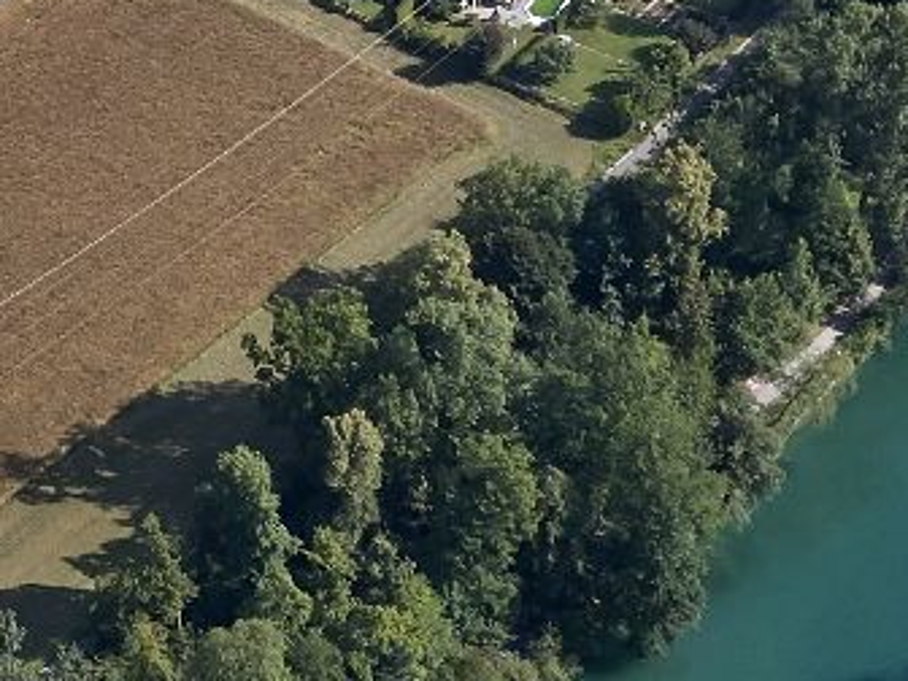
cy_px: -457
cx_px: -540
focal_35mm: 160
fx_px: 4197
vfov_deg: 9.0
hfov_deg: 11.7
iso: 100
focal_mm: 10.26
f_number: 5.6
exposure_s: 1/400
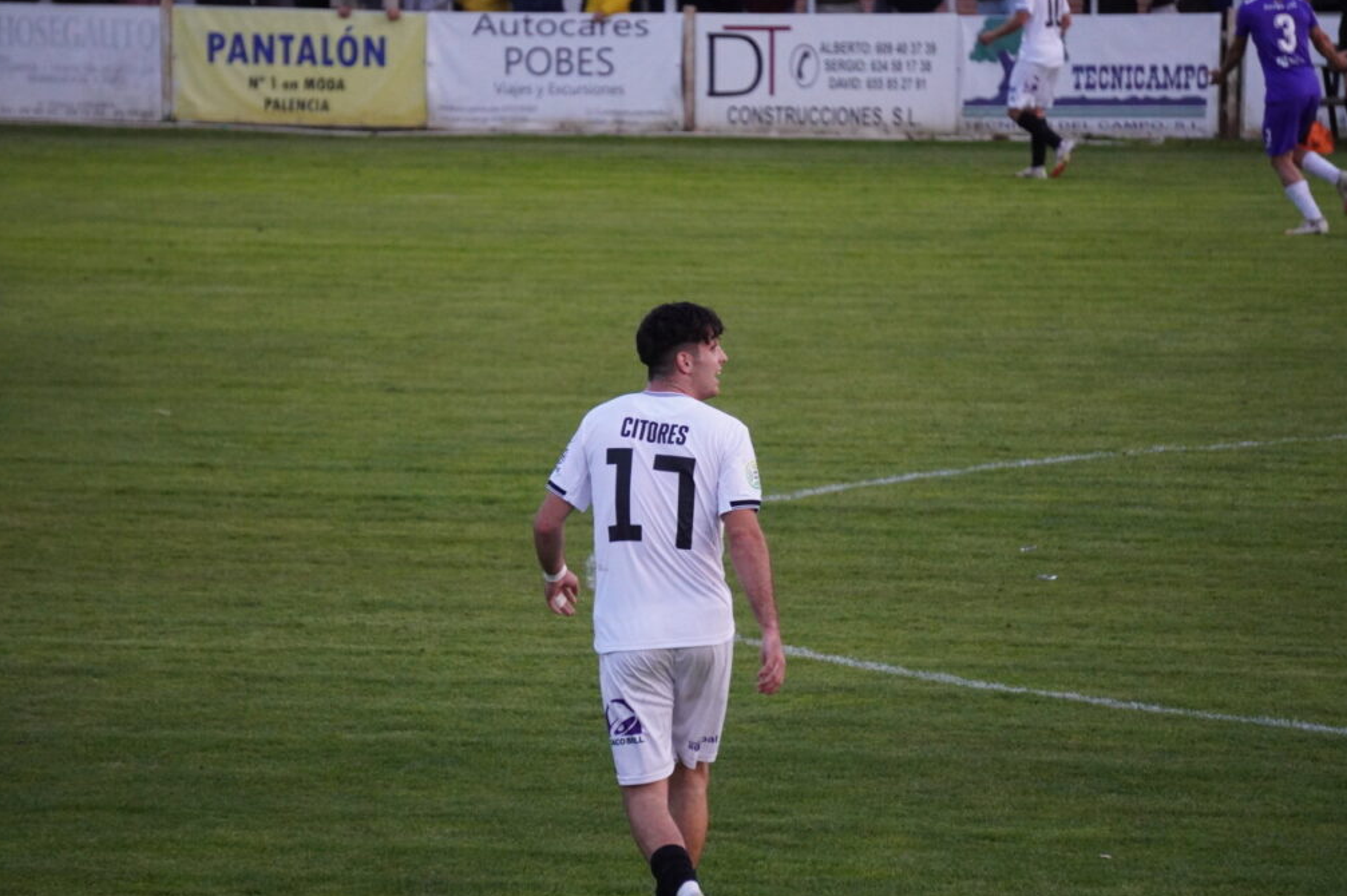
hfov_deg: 6.8
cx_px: 673
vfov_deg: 4.5
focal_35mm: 305
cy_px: 447
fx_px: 11404
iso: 2500
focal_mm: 200
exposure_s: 1/320
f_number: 6.3
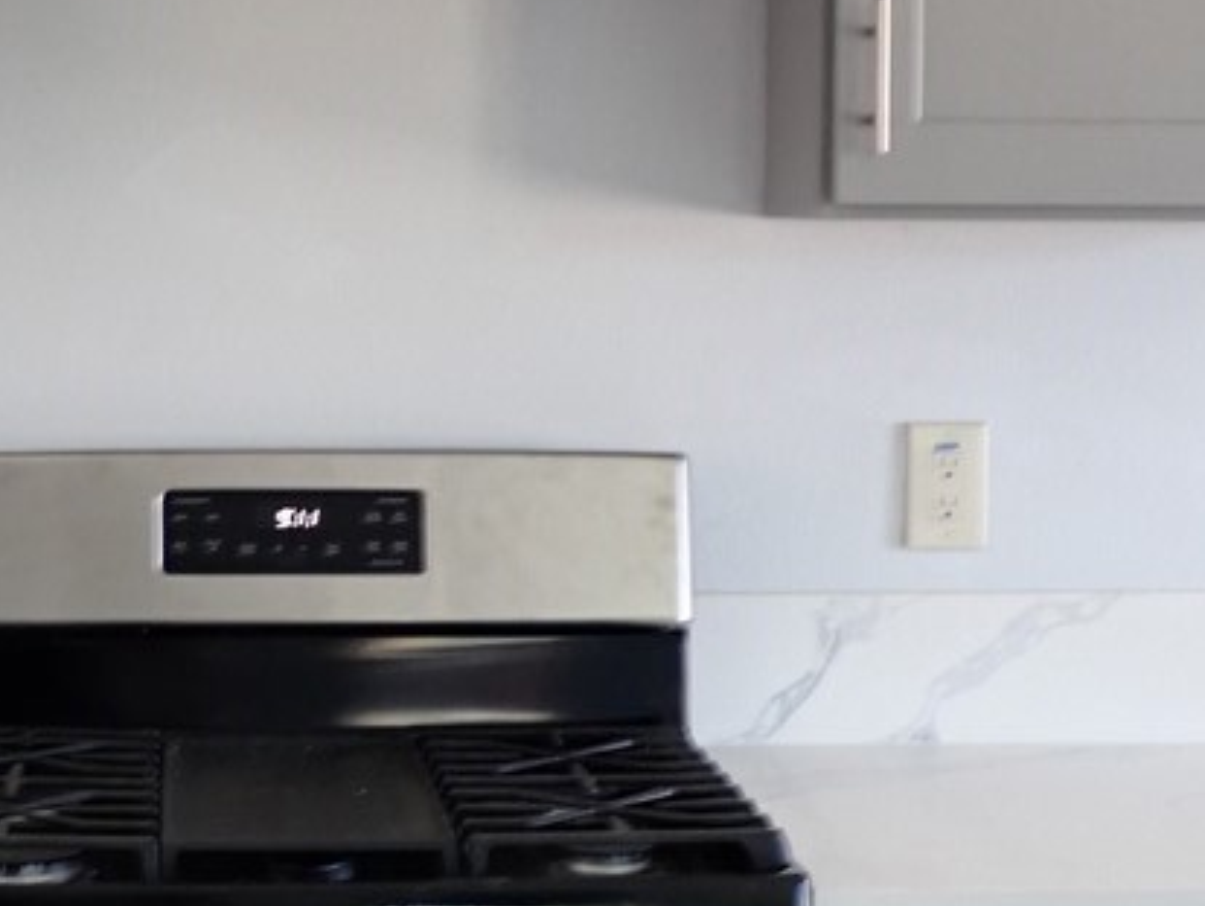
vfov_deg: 16.6
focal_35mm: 89
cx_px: 303
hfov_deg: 21.8
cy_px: 419
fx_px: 3100
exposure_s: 1/40
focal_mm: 6.37
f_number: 2.5
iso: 200
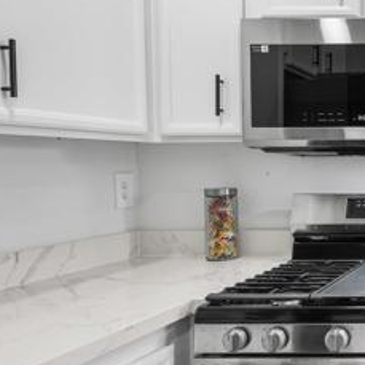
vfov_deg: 43.9
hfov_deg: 31.2
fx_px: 453
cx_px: 500
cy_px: 189
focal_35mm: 38
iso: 100
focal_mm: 16
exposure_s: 1/1.25
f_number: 11
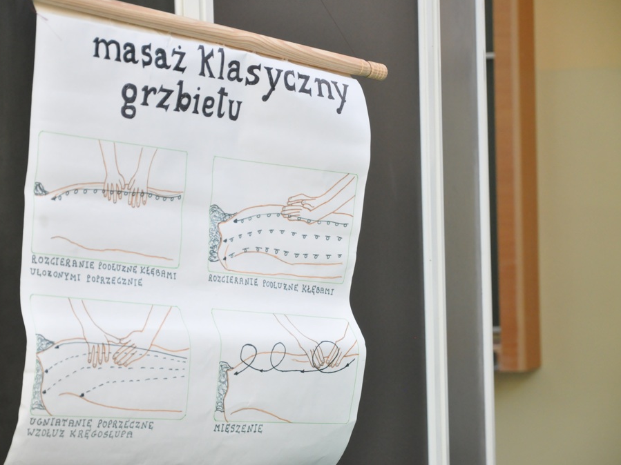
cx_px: 277
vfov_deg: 9.8
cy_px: 231
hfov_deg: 13.1
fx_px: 2709
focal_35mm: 151
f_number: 5.6
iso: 2000
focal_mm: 92
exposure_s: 1/320
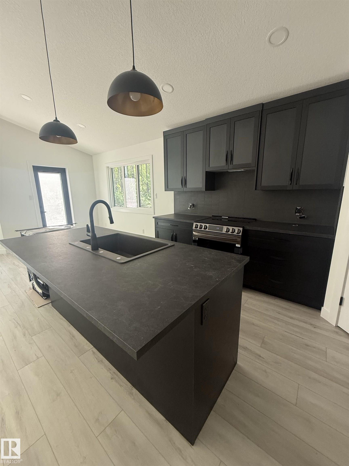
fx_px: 188
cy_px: 233
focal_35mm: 14
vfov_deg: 102.1
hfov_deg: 85.7
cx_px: 174
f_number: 2.2
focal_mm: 2.22
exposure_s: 1/99
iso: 250
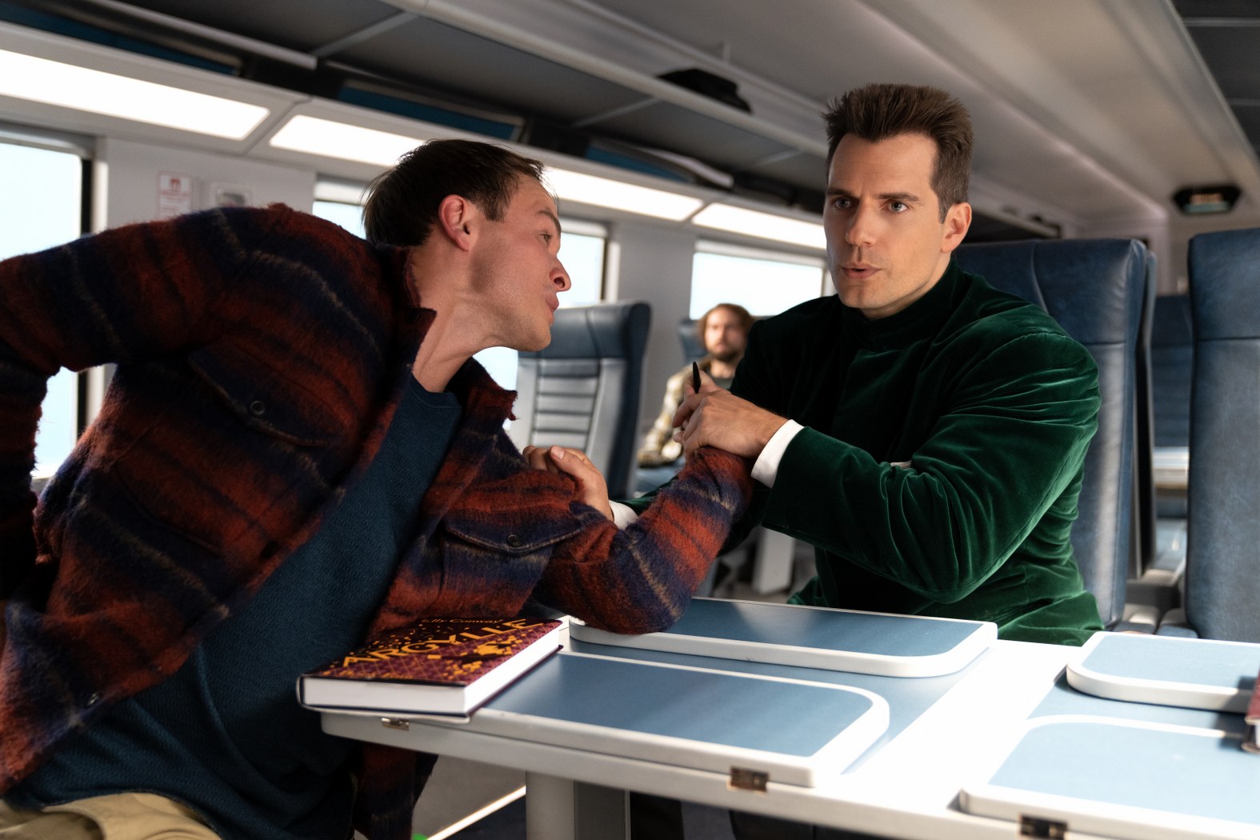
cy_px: 420
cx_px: 630
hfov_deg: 54.4
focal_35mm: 35
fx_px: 1225
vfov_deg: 37.9
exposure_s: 1/640
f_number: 2.8
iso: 1600
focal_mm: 35
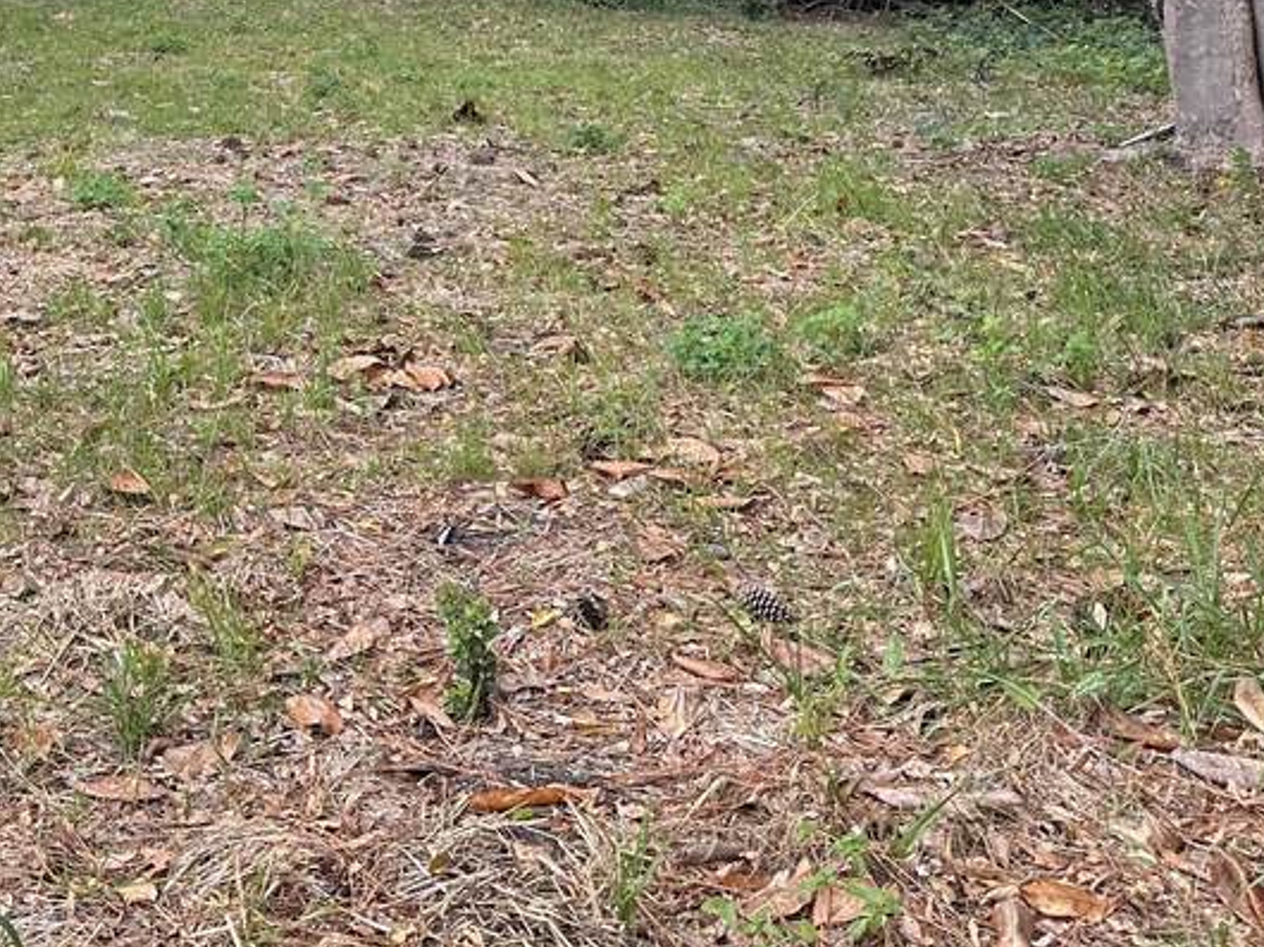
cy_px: -143
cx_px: 379
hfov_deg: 32.8
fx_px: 2117
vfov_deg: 23.4
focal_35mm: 58
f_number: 1.78
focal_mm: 6.86
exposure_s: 1/392
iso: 80
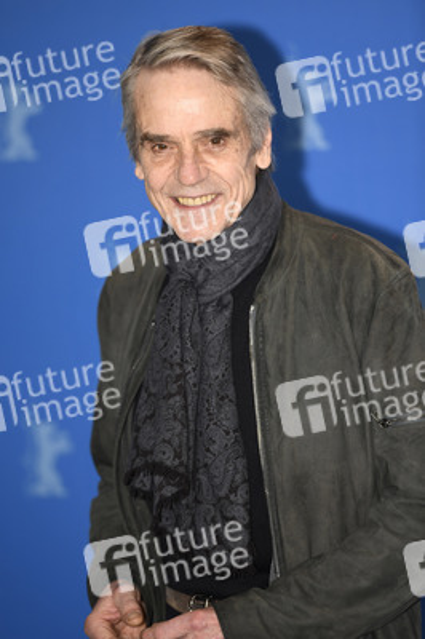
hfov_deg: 6.9
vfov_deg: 10.3
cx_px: 212
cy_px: 320
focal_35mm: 200
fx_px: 3548
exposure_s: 1/320
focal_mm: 200
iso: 640
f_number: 3.5
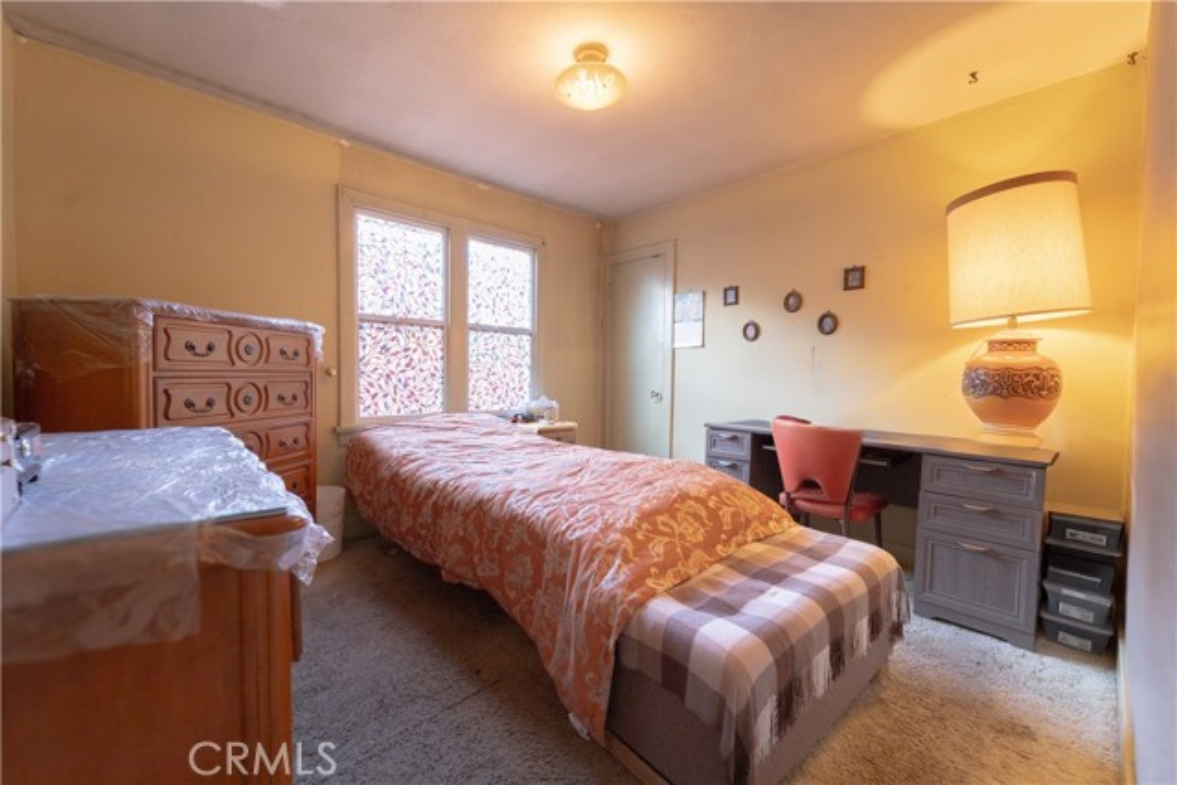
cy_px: 392
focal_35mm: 14
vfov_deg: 81.2
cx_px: 588
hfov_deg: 104.2
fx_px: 458
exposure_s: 1/30
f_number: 6.3
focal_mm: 14
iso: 2000
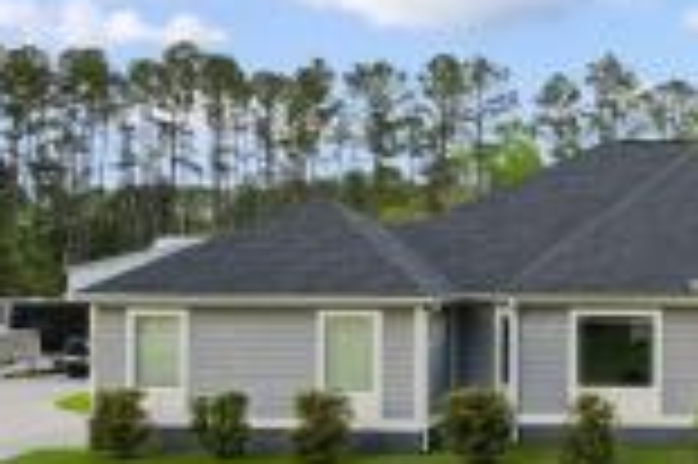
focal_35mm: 64
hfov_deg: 29.7
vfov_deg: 21.2
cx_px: 671
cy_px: 230
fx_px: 1240
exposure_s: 1/320
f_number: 2.8
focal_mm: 8.38
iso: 100
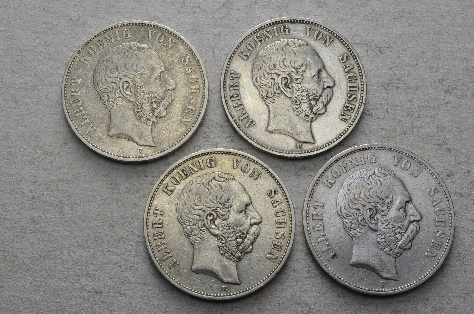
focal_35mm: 57
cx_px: 237
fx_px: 749
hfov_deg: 35.1
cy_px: 157
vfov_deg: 23.7
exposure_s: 1/250
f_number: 14
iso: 400
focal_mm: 38
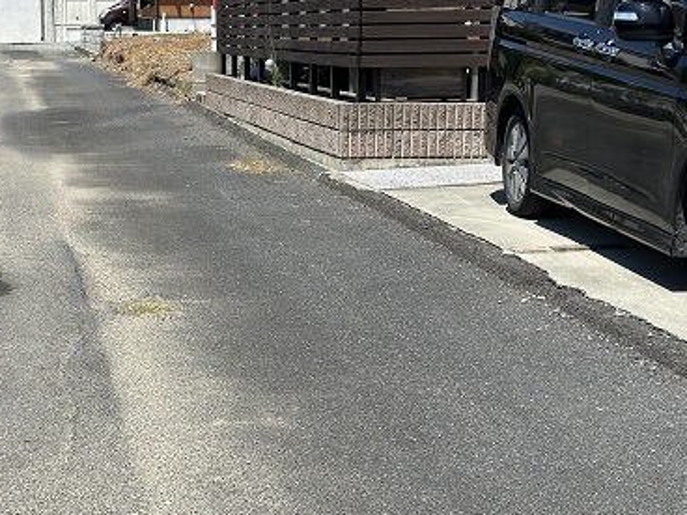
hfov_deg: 24.6
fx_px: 1568
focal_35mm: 79
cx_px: 210
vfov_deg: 18.6
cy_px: 302
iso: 64
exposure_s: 1/4566
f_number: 1.78
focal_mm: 6.86
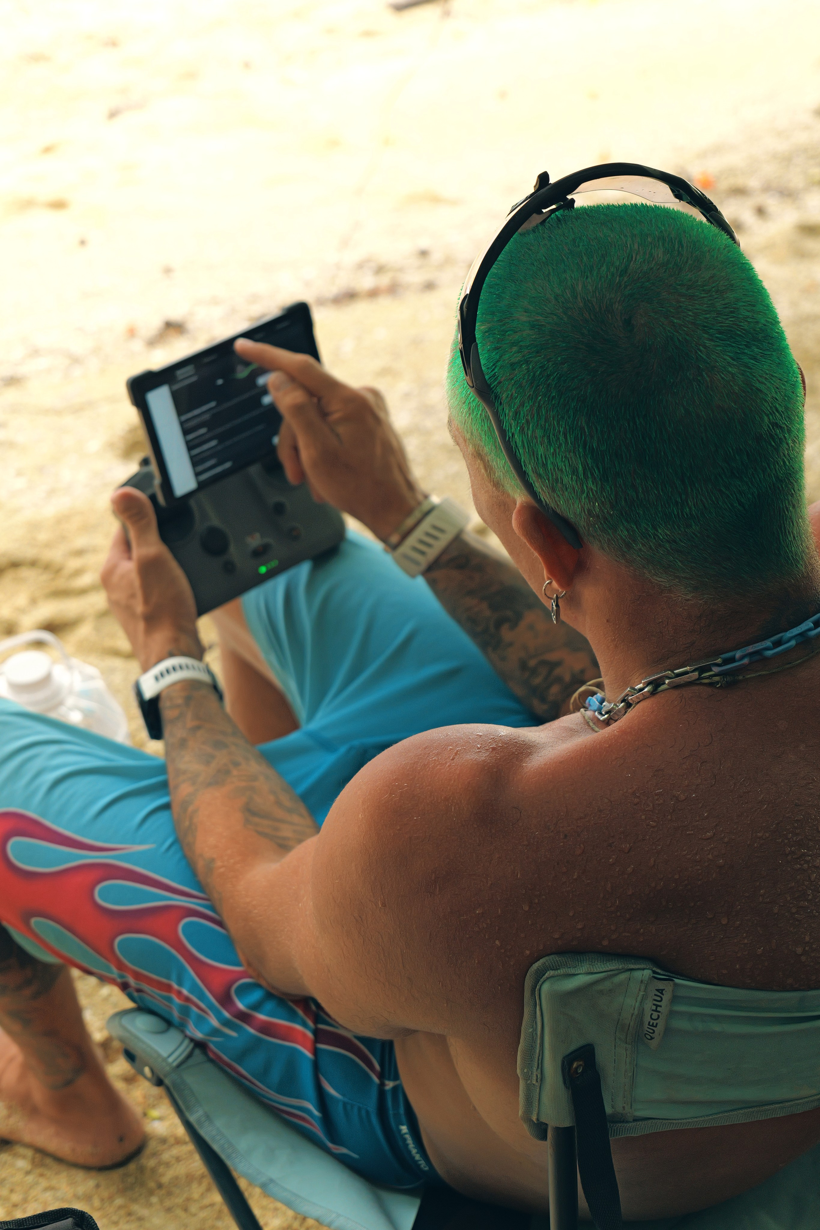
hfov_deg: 22.6
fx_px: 2050
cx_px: 410
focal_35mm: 60
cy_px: 615
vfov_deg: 33.4
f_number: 5.6
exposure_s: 1/100
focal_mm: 60
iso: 1250
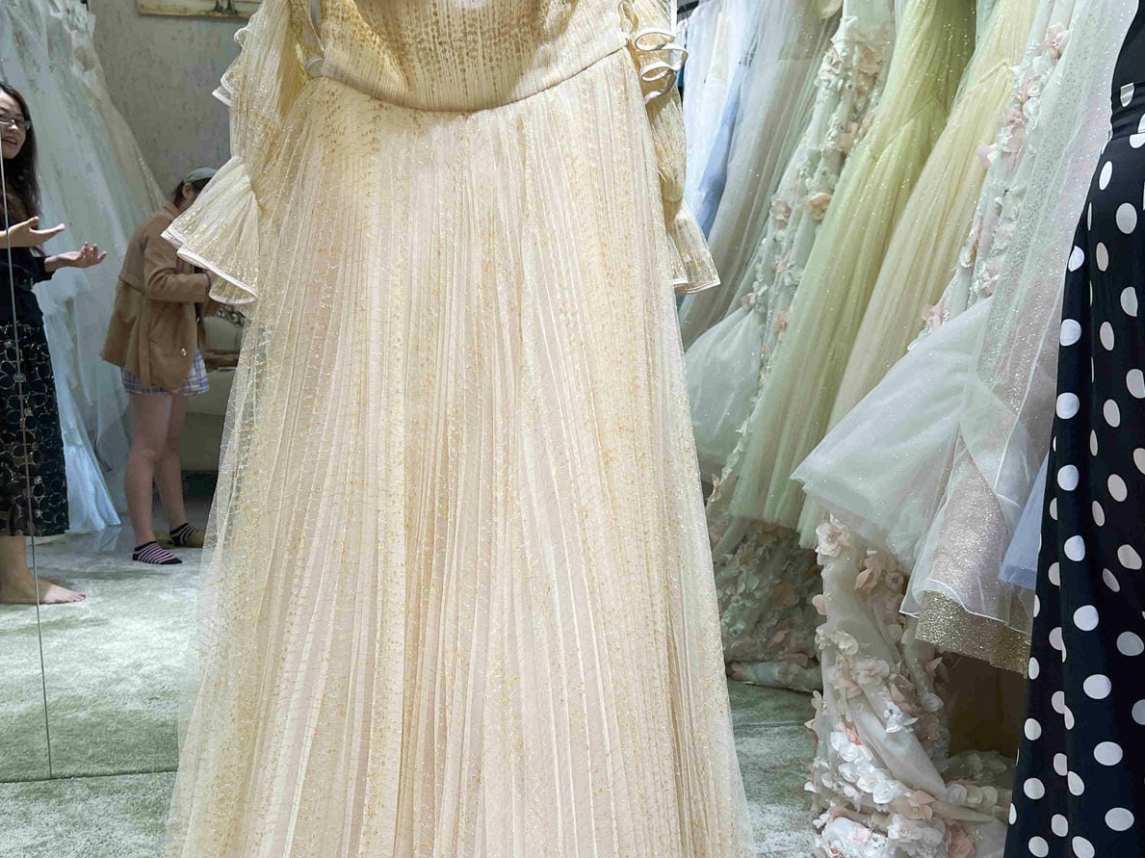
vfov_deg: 40.5
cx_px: 574
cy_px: 511
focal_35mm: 35
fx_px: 1157
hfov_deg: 52.6
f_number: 1.5
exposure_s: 1/120
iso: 64
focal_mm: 5.7
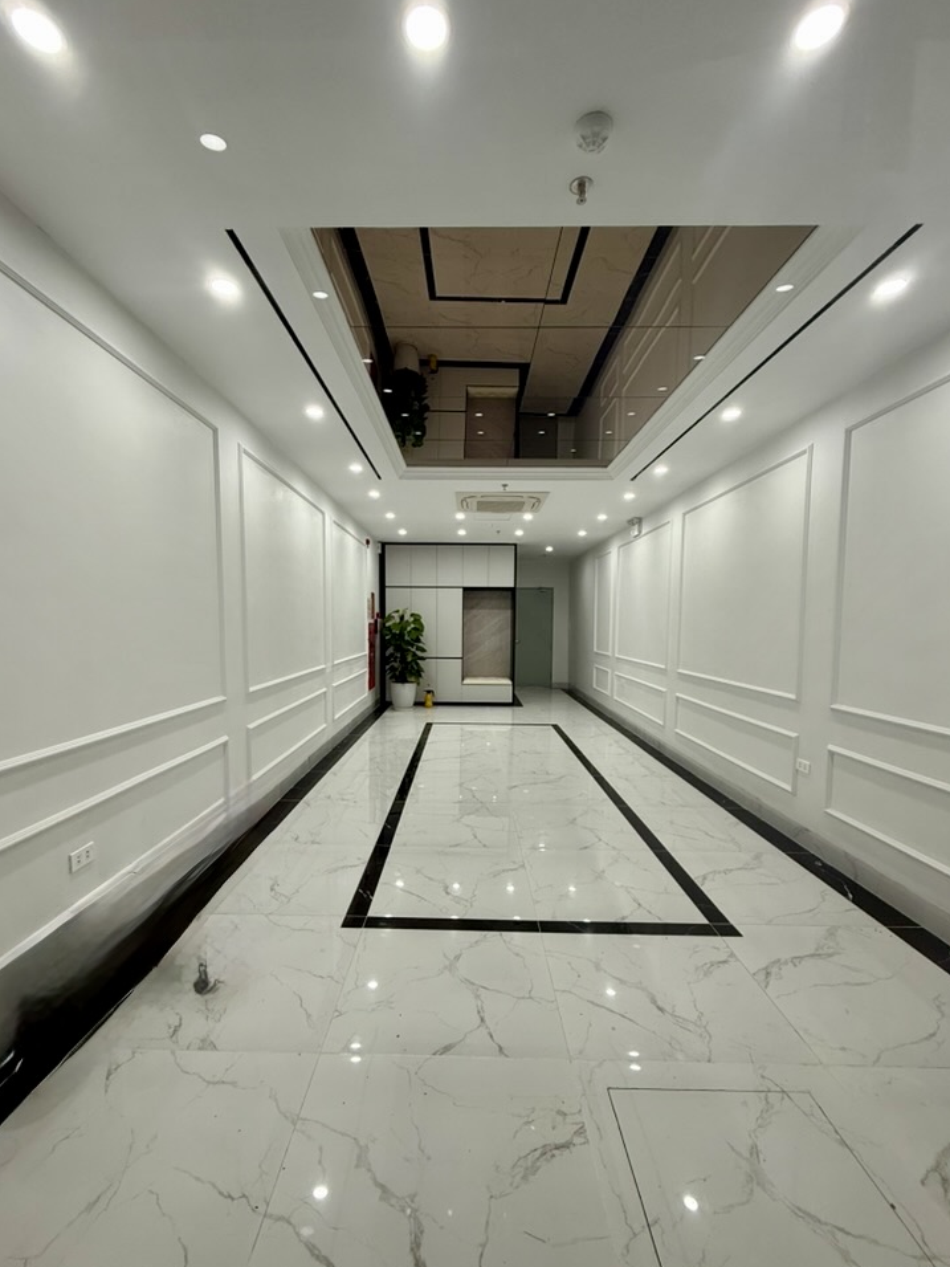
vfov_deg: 98.1
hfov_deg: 81.7
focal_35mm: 15
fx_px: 549
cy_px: 672
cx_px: 460
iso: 100
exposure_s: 1/100
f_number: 2.2
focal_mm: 2.22
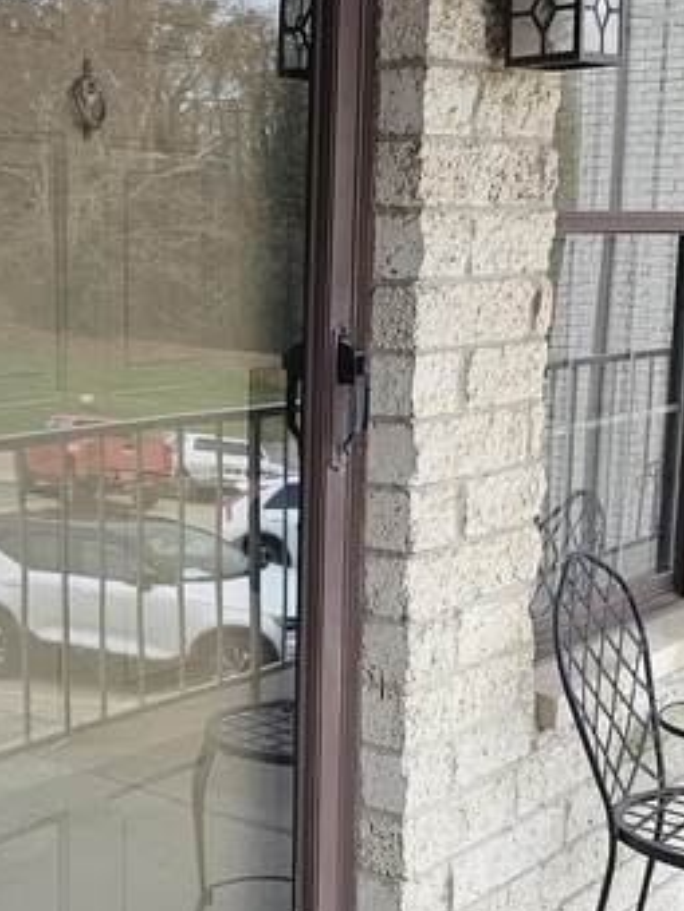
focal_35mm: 65
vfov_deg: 29.8
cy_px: 541
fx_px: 1713
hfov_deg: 22.4
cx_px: 180
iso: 80
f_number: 1.7
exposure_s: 1/120
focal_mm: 6.3
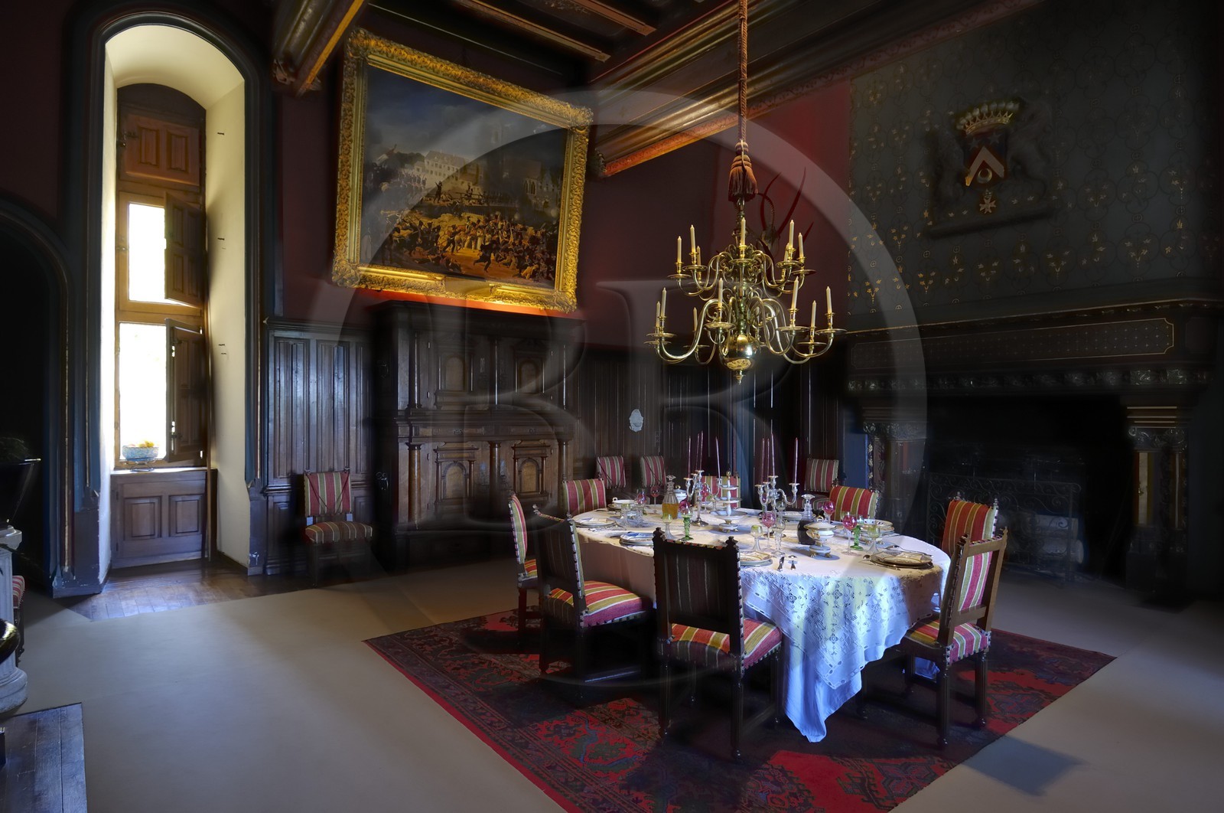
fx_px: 662
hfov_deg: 85.5
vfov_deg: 63.1
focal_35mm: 20
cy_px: 406
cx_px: 612
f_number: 6.3
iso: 100
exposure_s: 1/1.67
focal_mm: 13
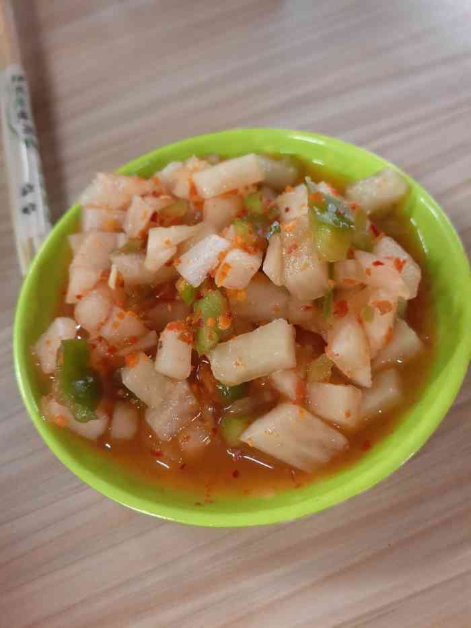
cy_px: 314
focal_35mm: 31
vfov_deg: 58.3
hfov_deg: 45.5
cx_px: 236
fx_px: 562
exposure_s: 1/17
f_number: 2.2
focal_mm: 4.73
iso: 500
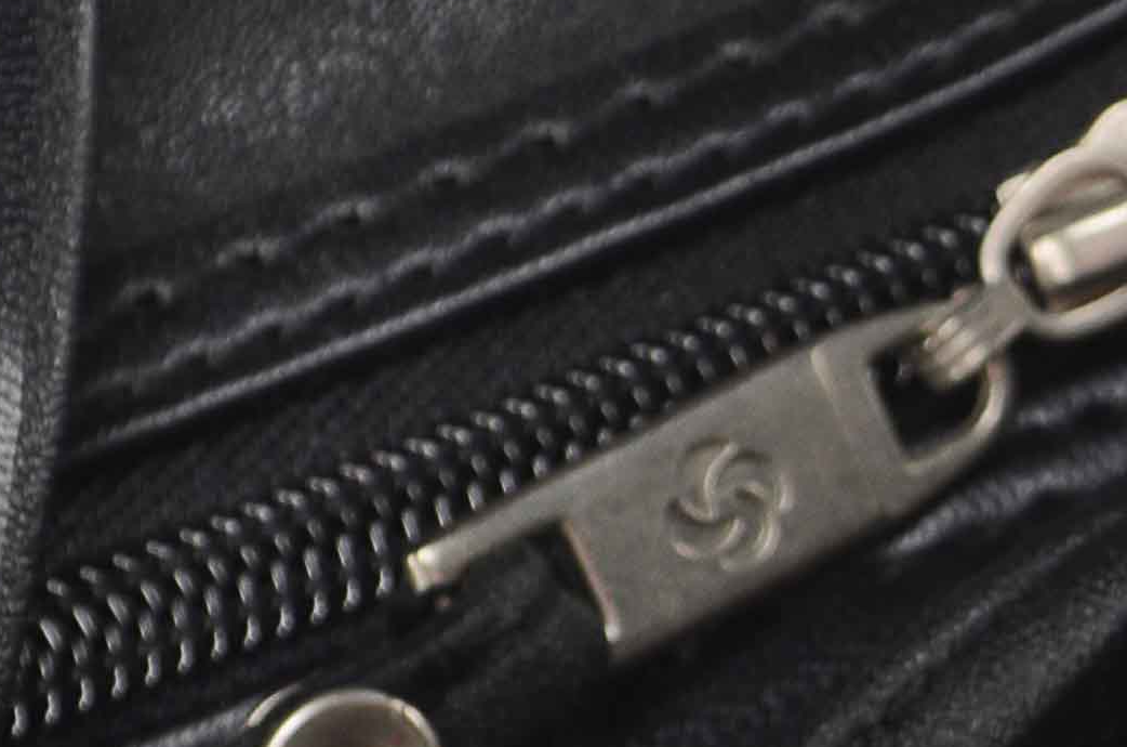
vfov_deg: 4.3
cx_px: 2286
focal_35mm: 319
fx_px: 9977
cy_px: 814
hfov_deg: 6.3
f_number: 8
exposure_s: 1/80
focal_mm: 45
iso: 100
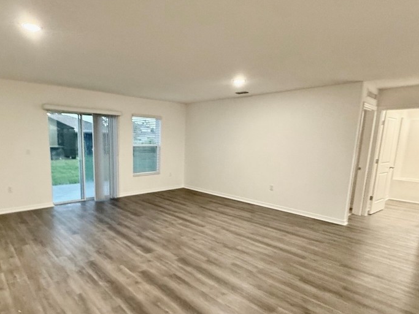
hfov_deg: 78.0
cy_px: 182
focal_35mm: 21
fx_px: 254
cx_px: 165
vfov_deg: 63.1
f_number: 2.2
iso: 400
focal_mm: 2.22
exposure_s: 1/60
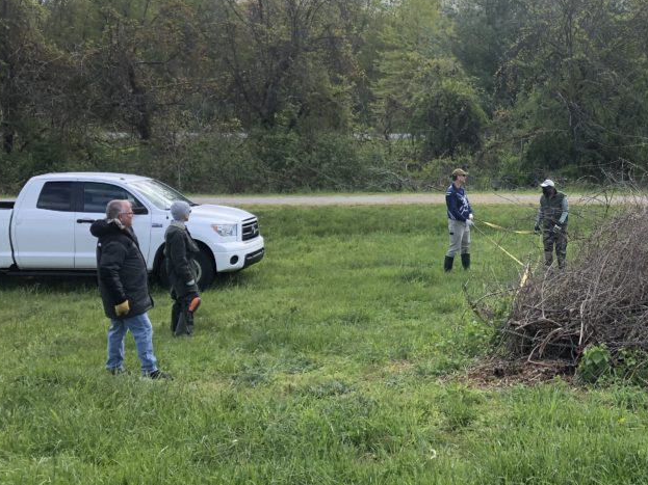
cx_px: 518
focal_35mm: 46
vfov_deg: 31.4
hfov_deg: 39.6
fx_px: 861
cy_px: 193
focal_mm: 3.99
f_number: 1.8
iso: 20
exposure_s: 1/1021
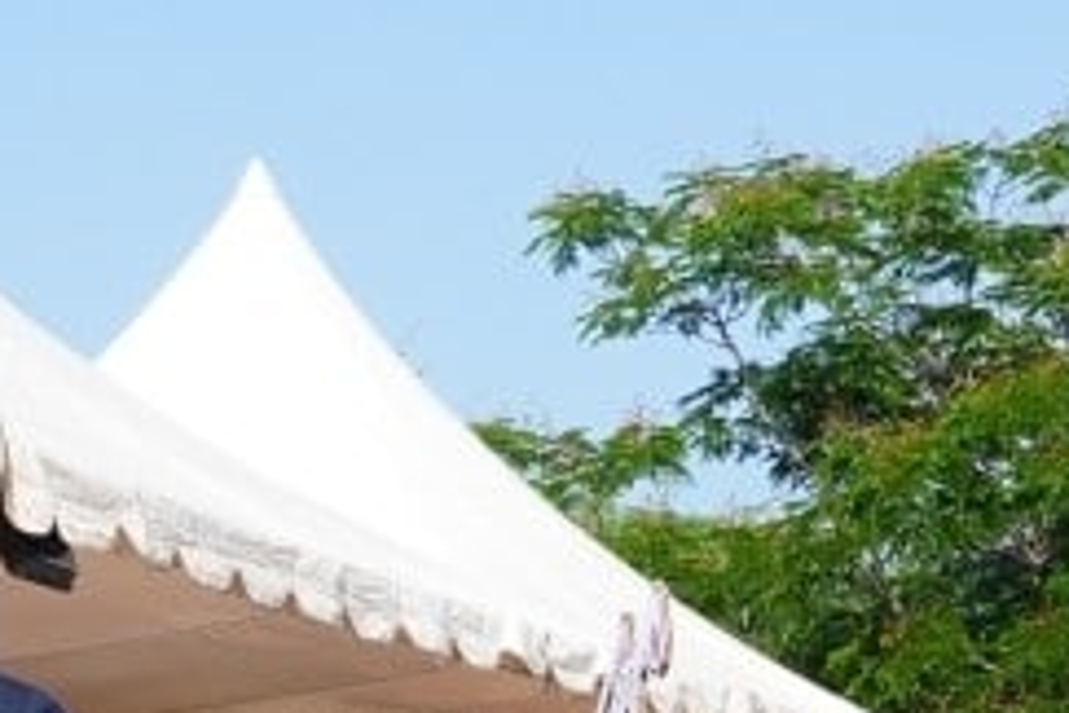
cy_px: 975
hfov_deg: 13.3
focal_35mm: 152
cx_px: 35
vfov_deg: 8.9
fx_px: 4513
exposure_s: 1/125
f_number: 14
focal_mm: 24
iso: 250
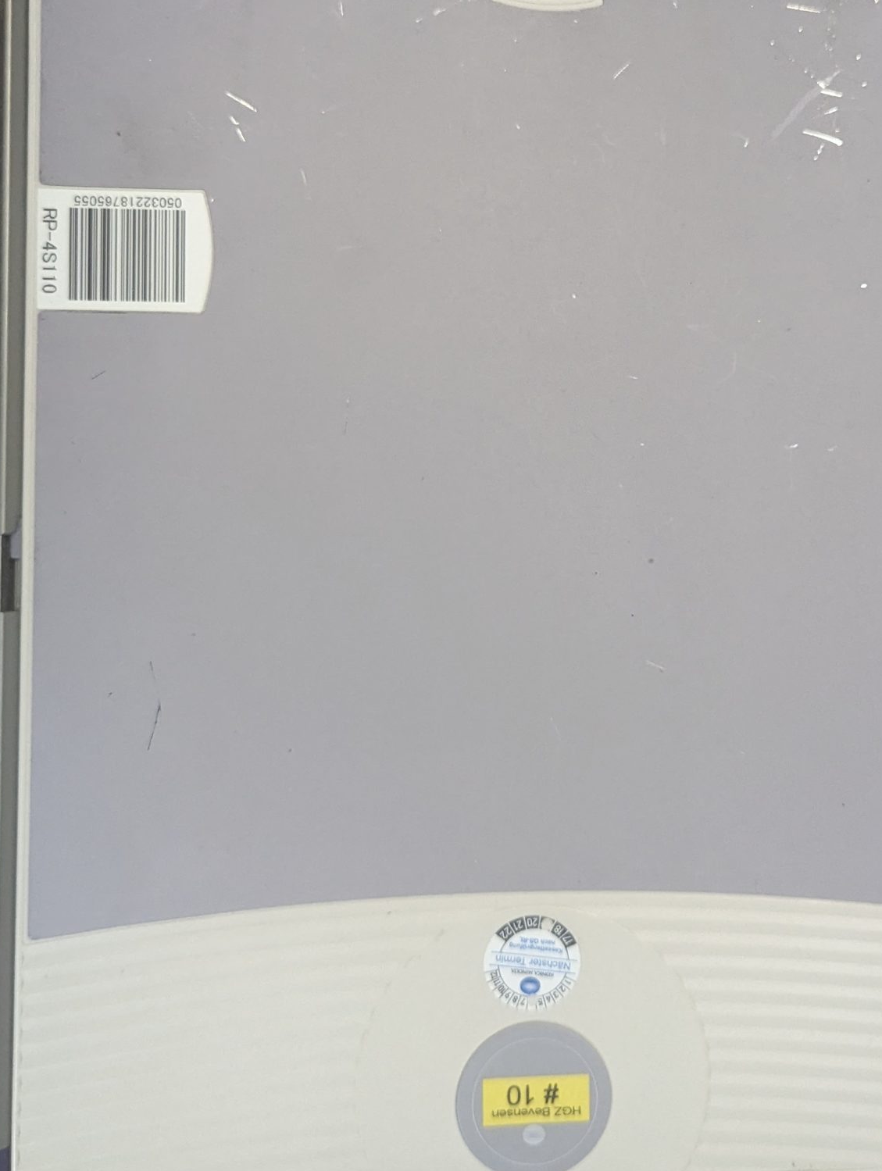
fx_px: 1389
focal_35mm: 41
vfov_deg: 45.5
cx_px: 583
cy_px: 473
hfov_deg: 34.9
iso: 1043
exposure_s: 1/429
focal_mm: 6.81
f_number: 1.85
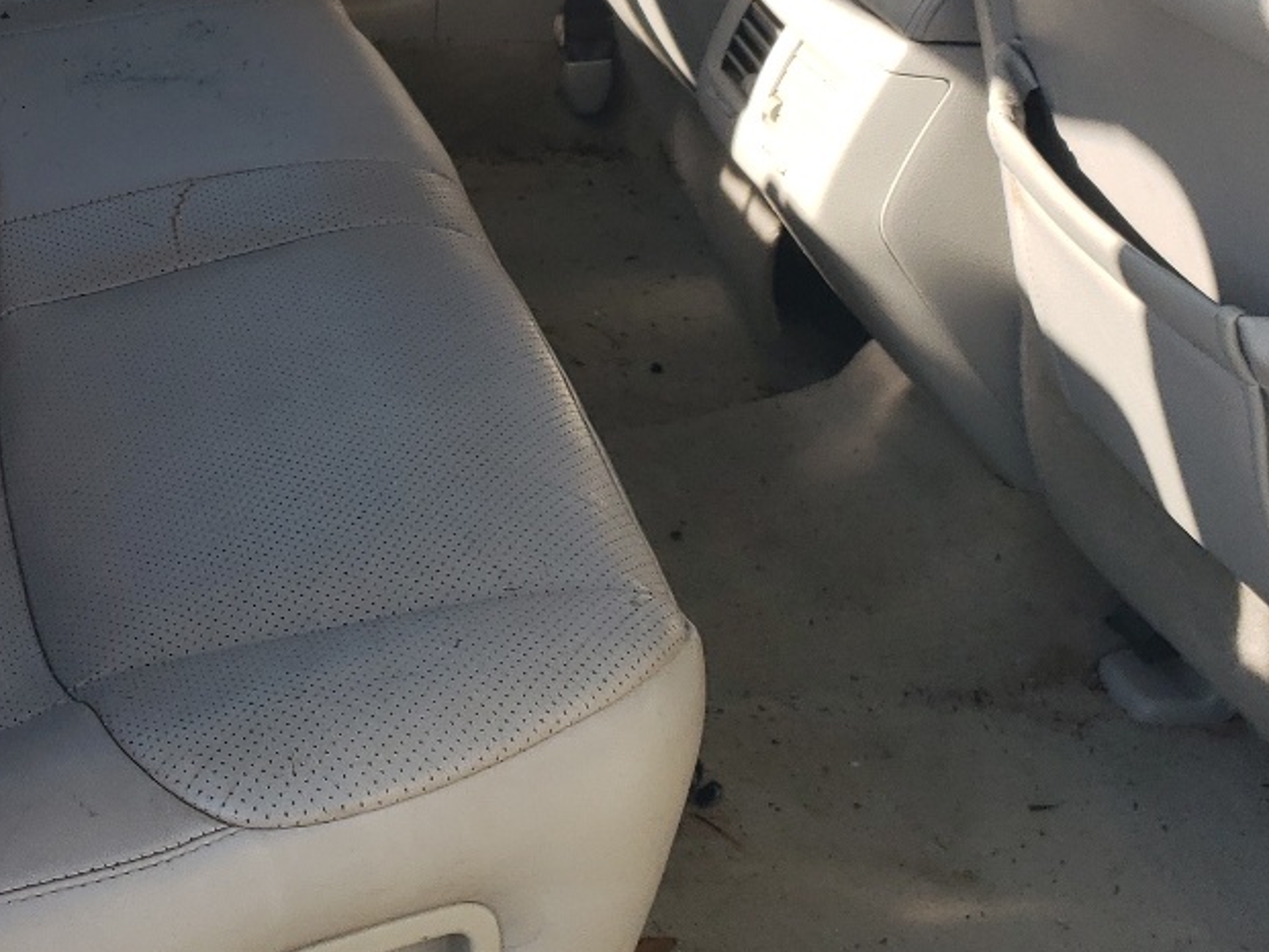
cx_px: 37
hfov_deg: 27.5
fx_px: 2457
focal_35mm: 67
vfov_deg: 21.3
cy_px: 27
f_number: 1.5
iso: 50
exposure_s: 1/909
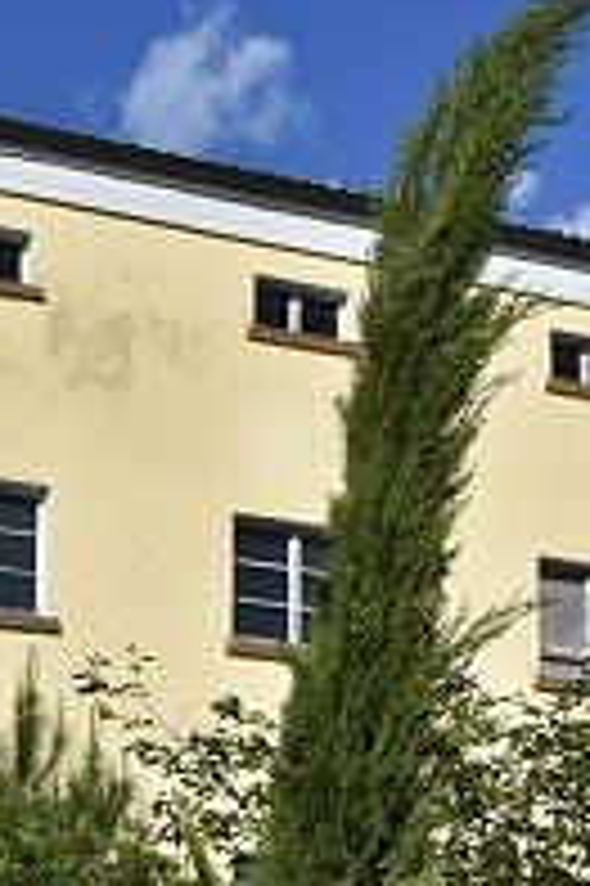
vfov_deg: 21.6
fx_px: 2244
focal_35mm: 91
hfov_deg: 14.9
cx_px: 182
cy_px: 884
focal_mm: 27
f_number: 11
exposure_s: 1/8000
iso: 2000
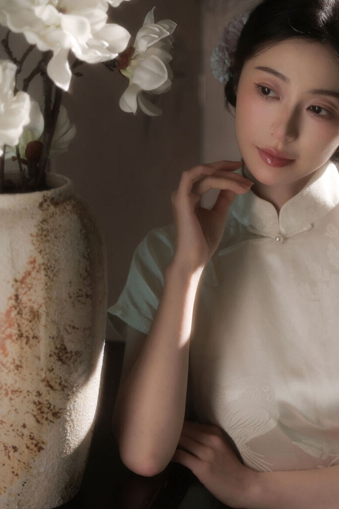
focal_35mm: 102
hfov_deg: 13.4
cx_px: 248
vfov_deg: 20.0
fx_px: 1441
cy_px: 270
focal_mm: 67
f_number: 2.8
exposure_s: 1/200
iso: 1000
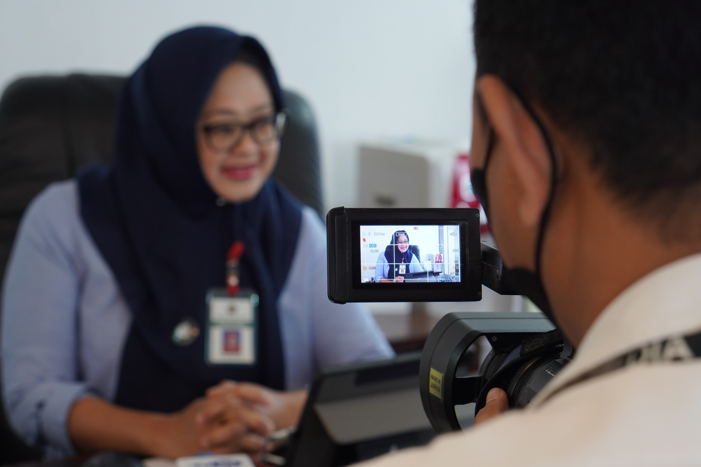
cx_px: 350
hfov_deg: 27.0
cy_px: 234
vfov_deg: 18.2
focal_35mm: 75
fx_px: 1460
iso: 800
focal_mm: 50
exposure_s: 1/40
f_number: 4.5
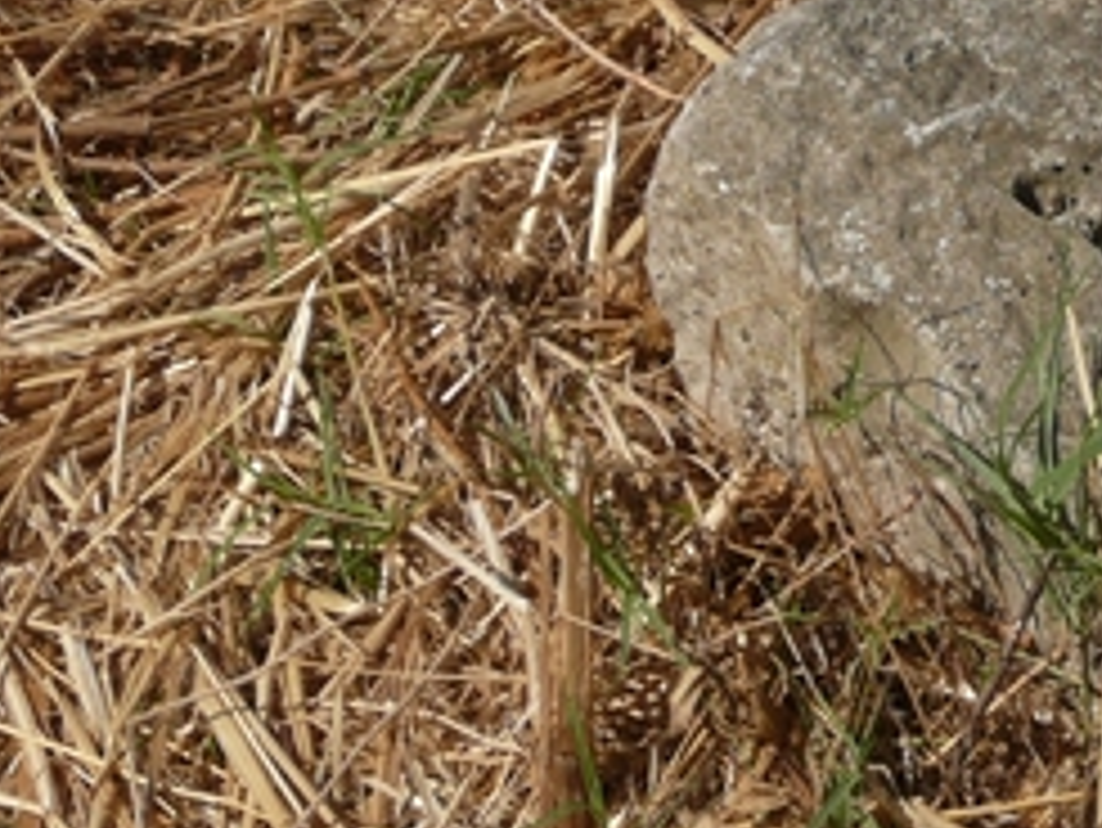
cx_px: 1286
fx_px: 7166
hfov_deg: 8.7
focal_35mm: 225
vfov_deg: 6.6
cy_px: 392
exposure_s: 1/1000
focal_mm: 12.7
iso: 100
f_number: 4.6
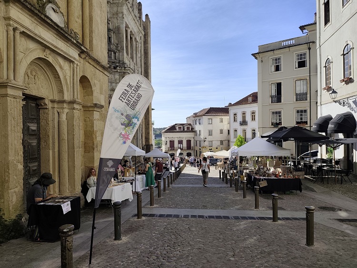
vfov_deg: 58.9
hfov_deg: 73.9
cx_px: 178
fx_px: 237
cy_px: 134
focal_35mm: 23
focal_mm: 6.19
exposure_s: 1/1320
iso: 50
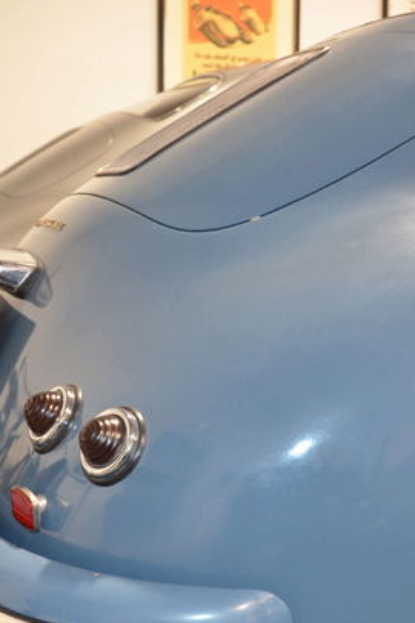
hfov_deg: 25.9
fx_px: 883
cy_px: 382
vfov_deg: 38.7
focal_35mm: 51
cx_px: 338
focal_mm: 18
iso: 800
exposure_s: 1/60
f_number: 3.5
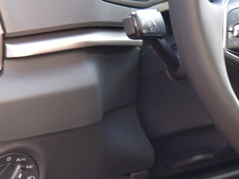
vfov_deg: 6.4
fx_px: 1595
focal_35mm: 231
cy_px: 16
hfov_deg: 8.5
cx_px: 276
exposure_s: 1/30
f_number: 4
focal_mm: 92
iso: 500
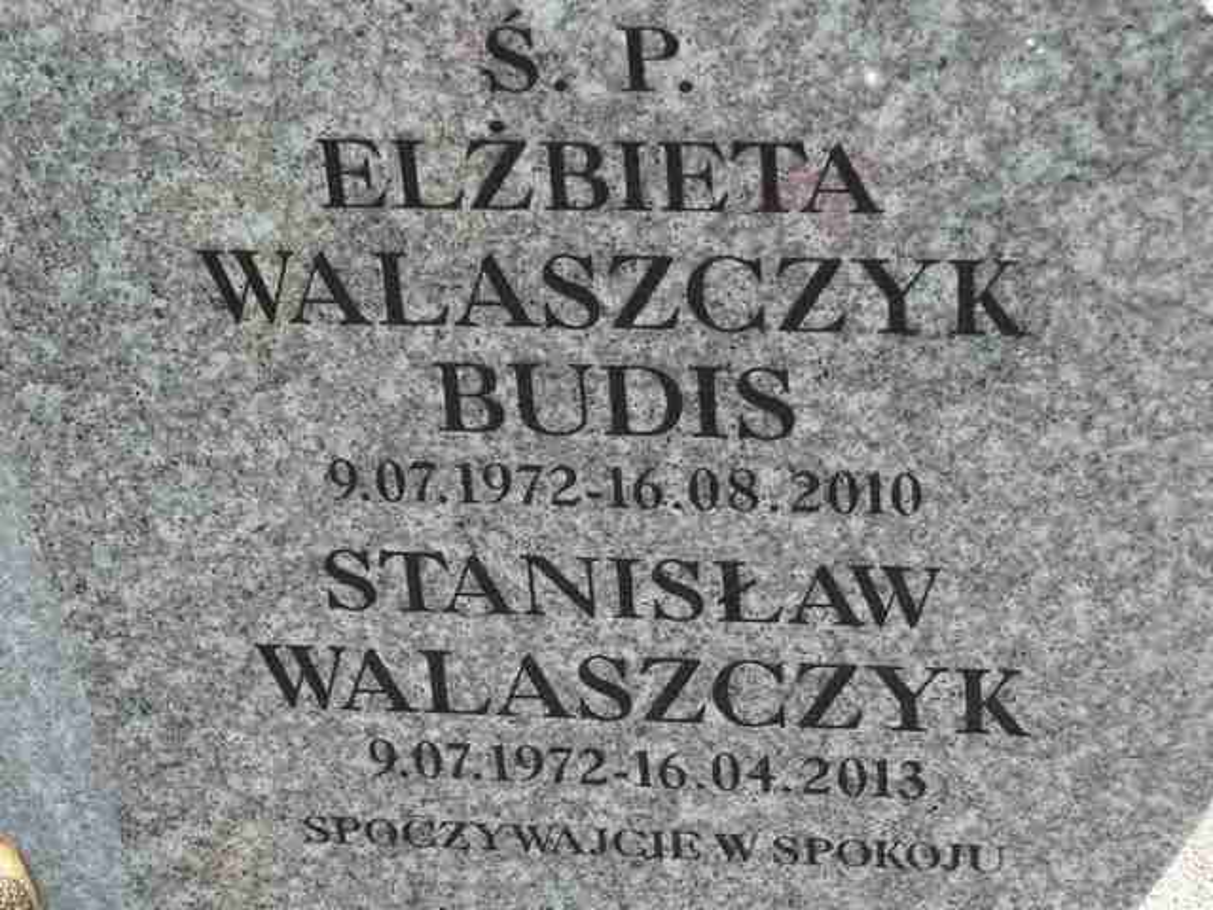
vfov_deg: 15.4
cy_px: 455
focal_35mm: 96
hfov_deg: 20.4
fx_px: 3364
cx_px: 606
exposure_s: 1/200
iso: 80
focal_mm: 15.8
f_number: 4.3
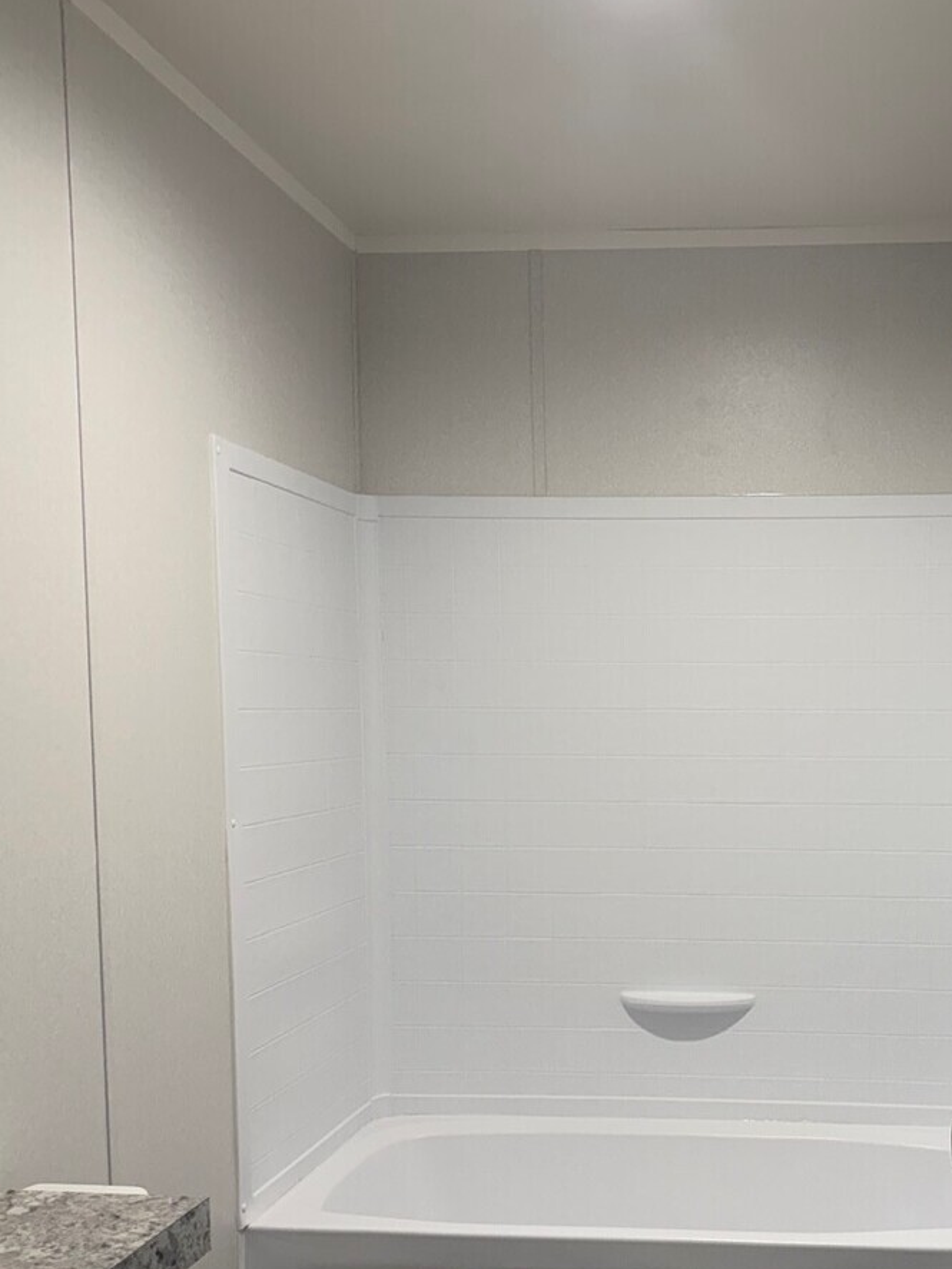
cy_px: 854
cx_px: 750
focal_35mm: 39
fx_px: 1429
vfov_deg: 47.0
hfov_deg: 35.7
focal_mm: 6.76
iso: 160
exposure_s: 1/120
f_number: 1.78
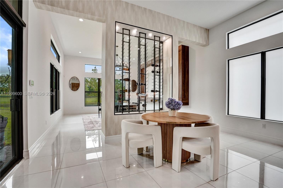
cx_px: 142
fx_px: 126
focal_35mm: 16
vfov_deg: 73.6
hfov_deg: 96.8
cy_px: 94
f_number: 2.8
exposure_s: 1/1250
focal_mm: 16
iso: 800
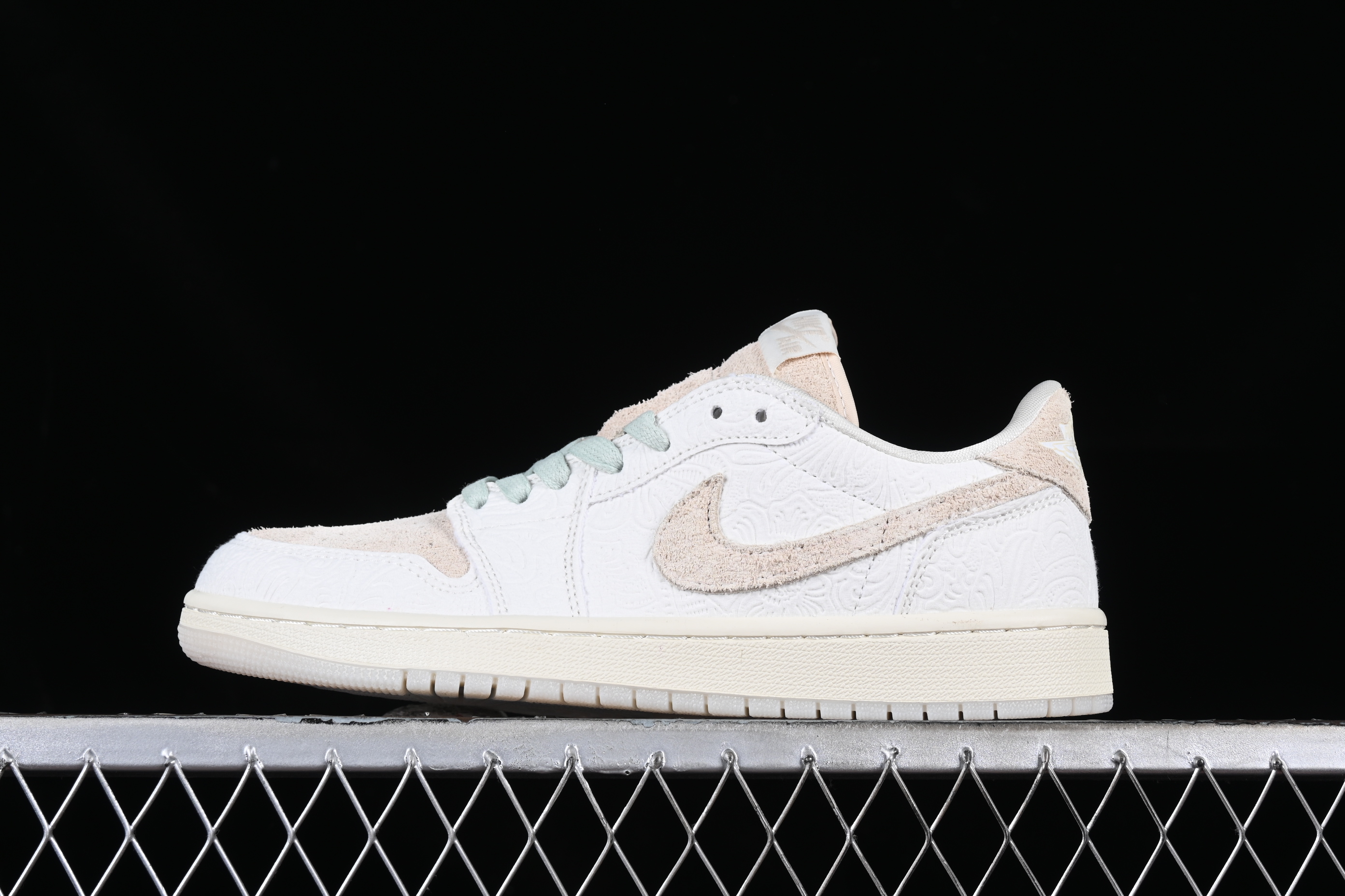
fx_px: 2802
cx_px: 672
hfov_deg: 27.0
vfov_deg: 18.2
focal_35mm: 75
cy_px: 448
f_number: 8
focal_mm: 50
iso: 160
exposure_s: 1/80
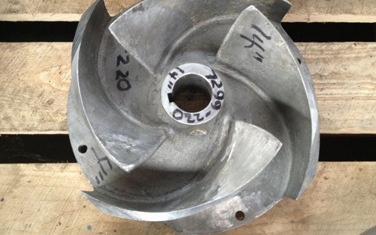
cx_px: 190
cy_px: 102
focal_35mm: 38
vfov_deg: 33.6
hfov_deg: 51.5
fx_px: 389
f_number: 2.4
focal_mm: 4.28
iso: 200
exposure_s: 1/20
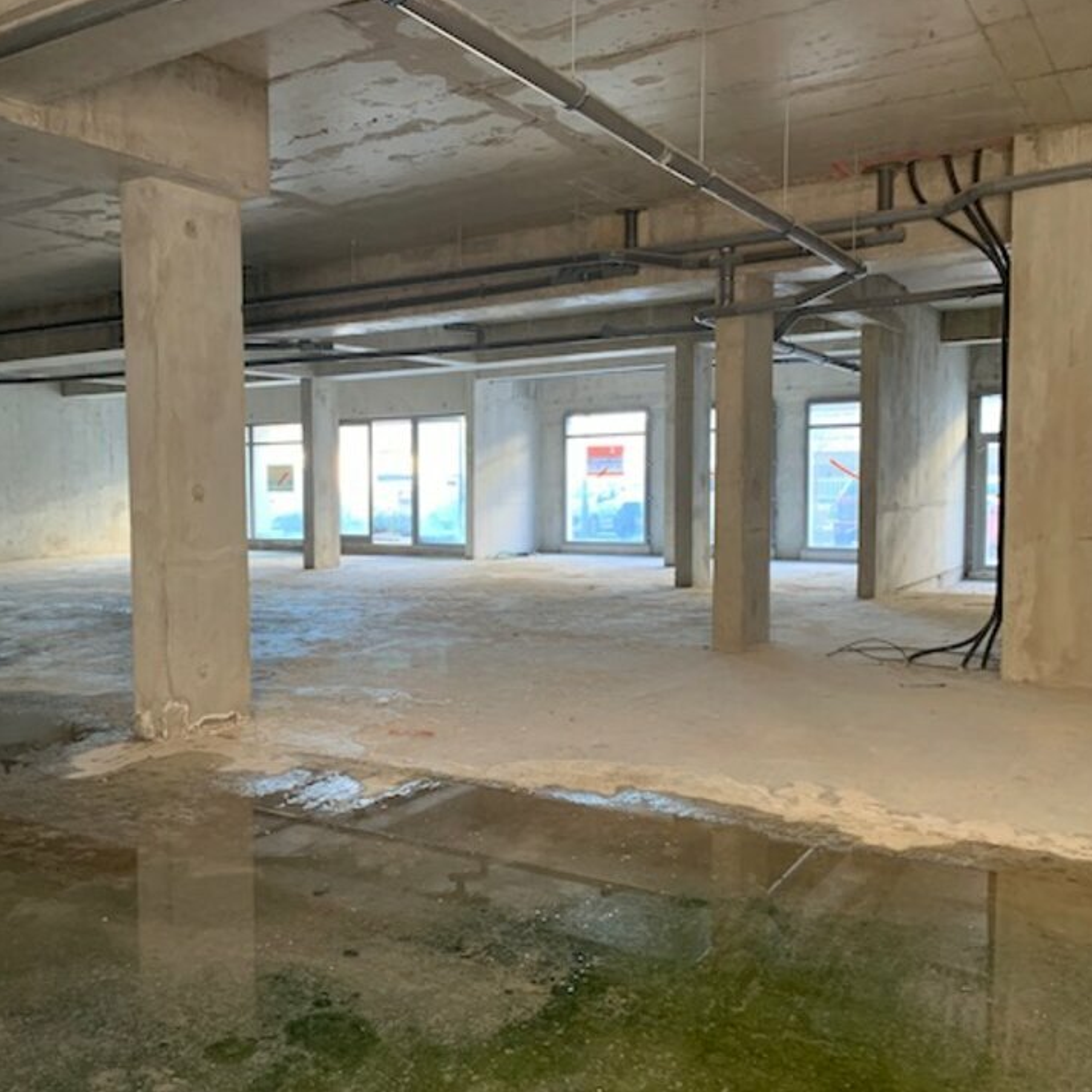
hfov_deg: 51.8
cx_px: 388
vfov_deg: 52.5
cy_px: 541
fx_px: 1106
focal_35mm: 31
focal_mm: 4.25
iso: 320
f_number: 1.8
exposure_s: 1/60
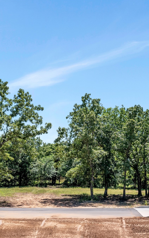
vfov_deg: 46.2
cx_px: 98
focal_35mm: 43
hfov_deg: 29.7
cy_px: 119
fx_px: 279
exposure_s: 1/800
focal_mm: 10.26
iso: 100
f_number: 5.6
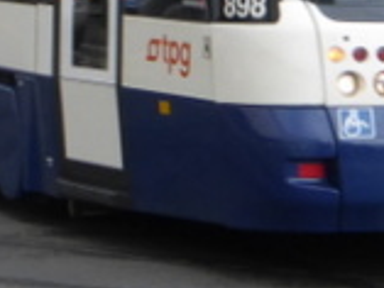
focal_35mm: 261
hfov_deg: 7.6
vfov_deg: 5.6
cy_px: -154
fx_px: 2898
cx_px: 142
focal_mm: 7.4
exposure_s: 1/80
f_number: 3.9
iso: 100
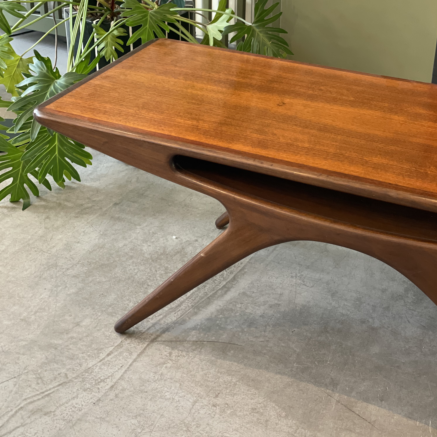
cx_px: 219
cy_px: 182
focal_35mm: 62
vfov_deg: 27.7
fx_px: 886
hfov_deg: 27.7
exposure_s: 1/33
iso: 250
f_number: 2
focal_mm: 6
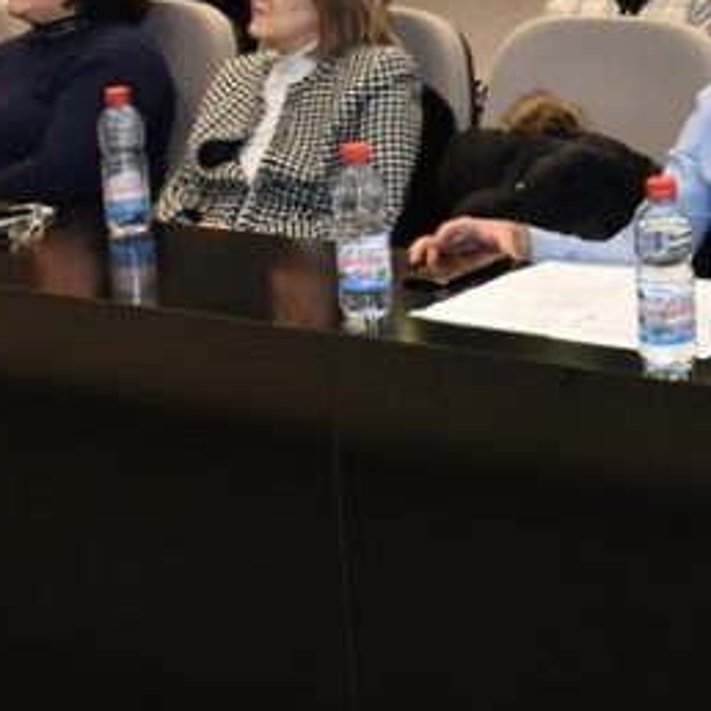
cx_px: 758
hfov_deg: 19.2
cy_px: 121
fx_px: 2028
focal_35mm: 87
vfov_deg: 19.6
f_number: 5.6
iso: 800
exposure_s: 1/60
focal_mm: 23
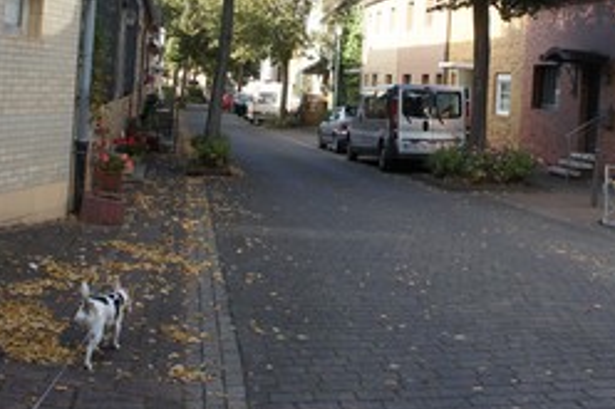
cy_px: 57
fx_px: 854
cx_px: 387
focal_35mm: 50
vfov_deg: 26.2
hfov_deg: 39.3
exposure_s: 1/250
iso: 500
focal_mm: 18
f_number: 6.3
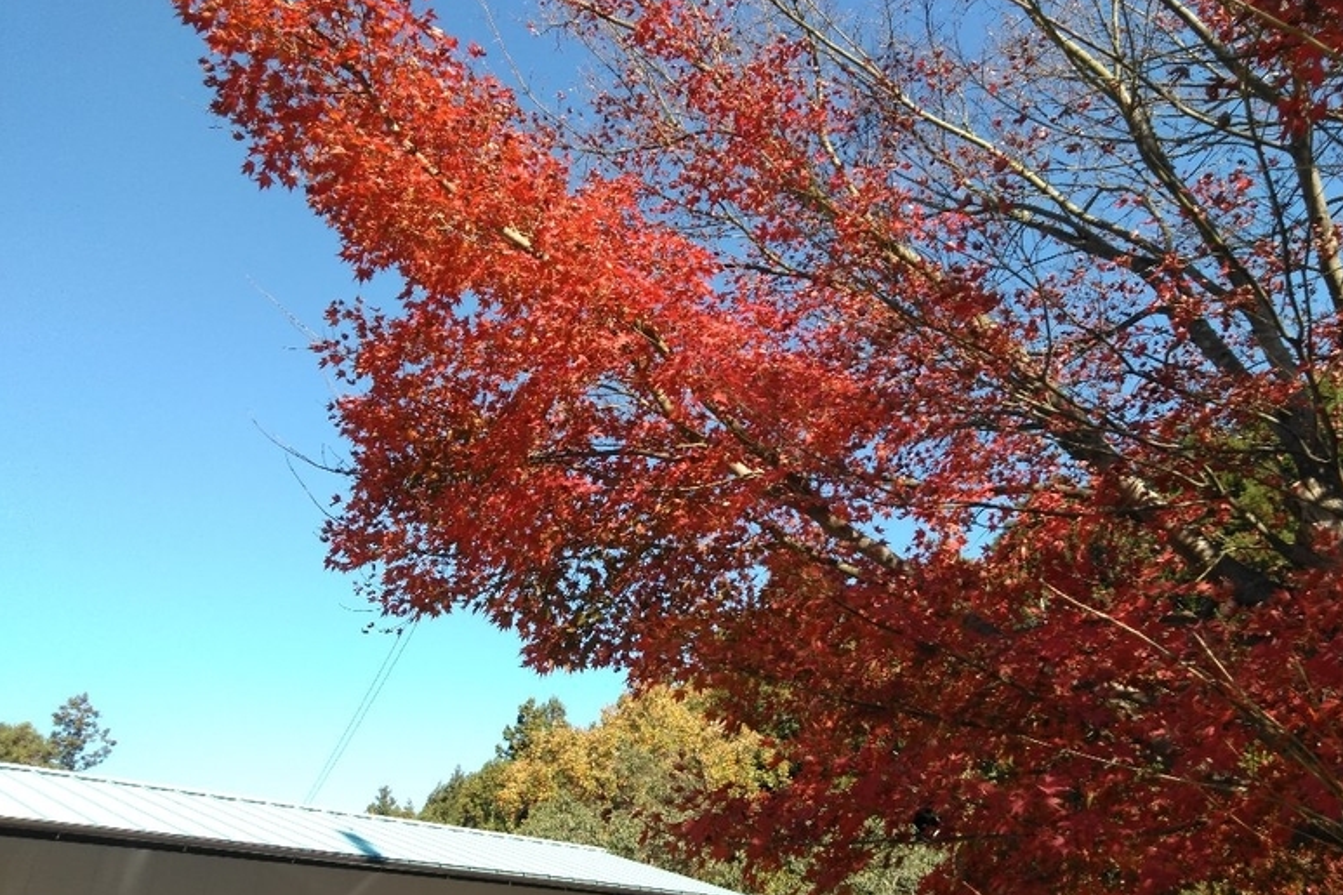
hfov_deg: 65.5
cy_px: 474
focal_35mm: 28
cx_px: 691
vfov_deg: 46.4
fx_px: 1044
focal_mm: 3.46
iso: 38
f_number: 2.2
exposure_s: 1/339
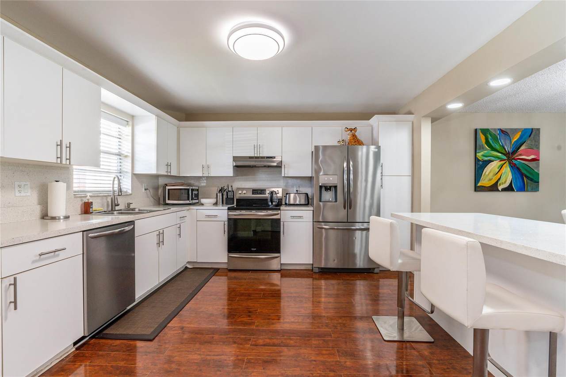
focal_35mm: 16
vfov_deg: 73.7
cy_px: 188
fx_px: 252
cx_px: 283
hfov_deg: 96.7
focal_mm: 16
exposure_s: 1/15
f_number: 9
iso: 200
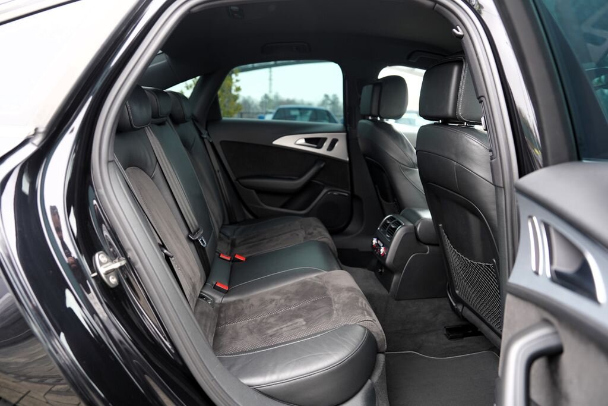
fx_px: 405
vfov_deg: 53.1
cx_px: 304
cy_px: 203
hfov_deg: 73.7
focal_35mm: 24
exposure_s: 1/30
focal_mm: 24
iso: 250
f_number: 2.8
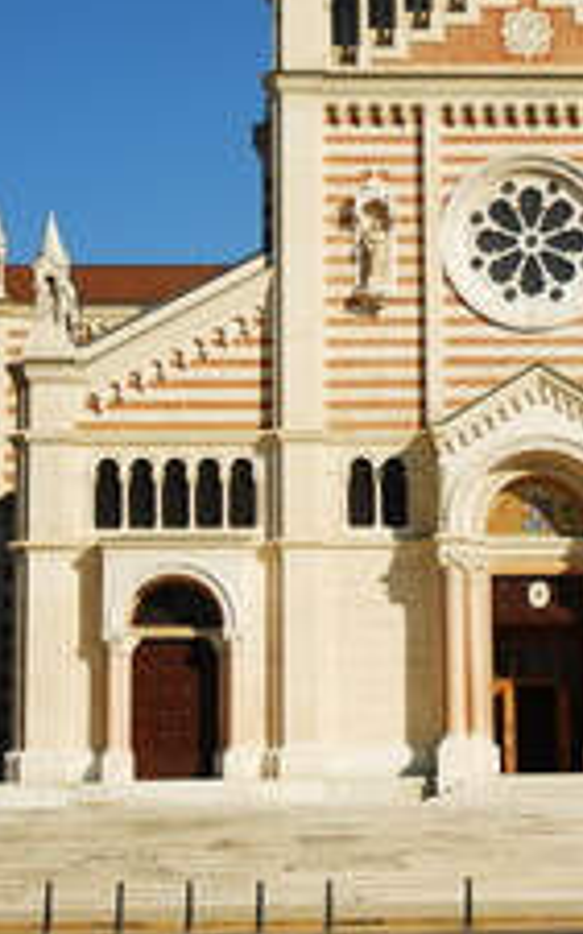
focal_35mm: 105
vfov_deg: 19.7
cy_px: 308
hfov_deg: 12.4
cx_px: 496
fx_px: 2676
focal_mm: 31
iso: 100
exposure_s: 1/1250
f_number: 4
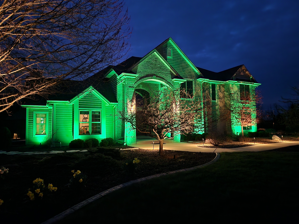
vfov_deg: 58.9
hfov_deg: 73.9
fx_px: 199
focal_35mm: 23
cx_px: 150
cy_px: 112
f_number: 1.8
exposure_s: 1/10
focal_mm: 5.4
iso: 640
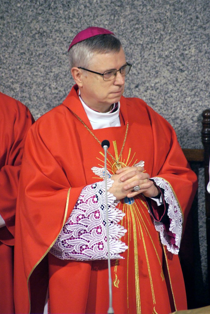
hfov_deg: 6.1
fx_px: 1976
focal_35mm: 226
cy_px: 156
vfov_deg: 9.1
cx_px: 105
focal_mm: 150
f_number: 4.5
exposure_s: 1/125
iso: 1600
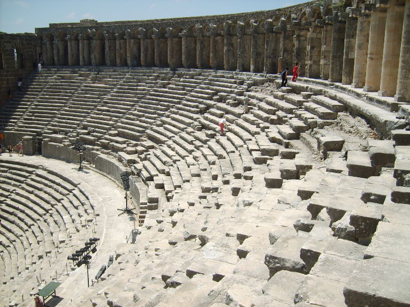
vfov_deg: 40.7
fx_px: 415
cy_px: 154
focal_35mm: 35
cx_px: 205
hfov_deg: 52.6
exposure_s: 1/250
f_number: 7.1
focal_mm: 5.8
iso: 50
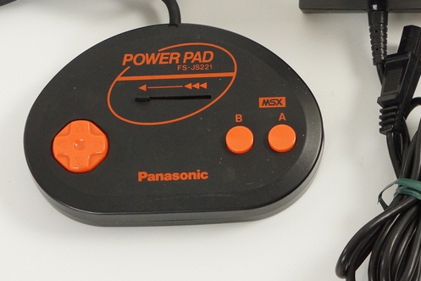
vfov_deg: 7.6
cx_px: 335
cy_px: 13
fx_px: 2116
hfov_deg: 11.3
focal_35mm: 181
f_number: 6.3
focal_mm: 50
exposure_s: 1/80
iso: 800
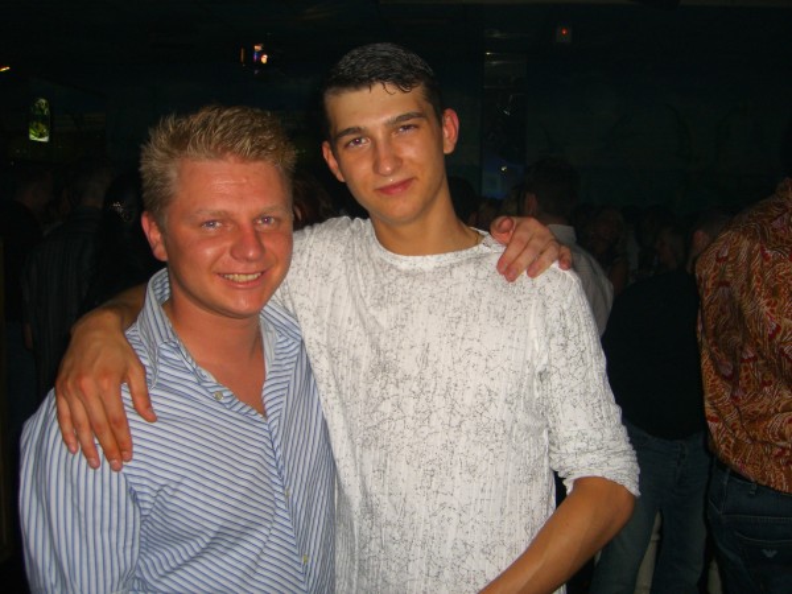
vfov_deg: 37.7
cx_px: 396
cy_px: 297
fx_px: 869
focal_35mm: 38
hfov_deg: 49.0
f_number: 2.8
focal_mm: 7.9
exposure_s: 1/60
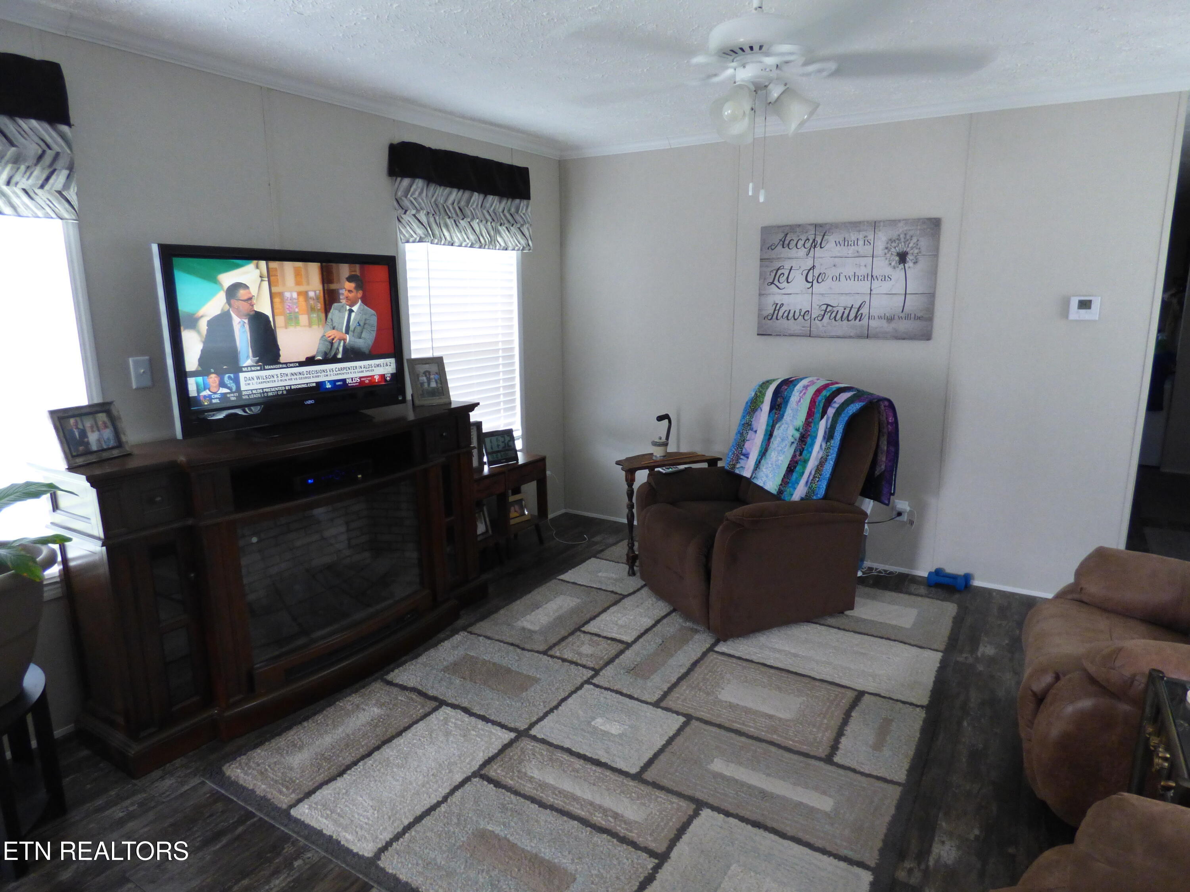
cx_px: 595
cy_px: 446
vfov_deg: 66.0
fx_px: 688
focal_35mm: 20
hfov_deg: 81.7
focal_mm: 3.58
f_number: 2.8
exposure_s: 1/40
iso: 400
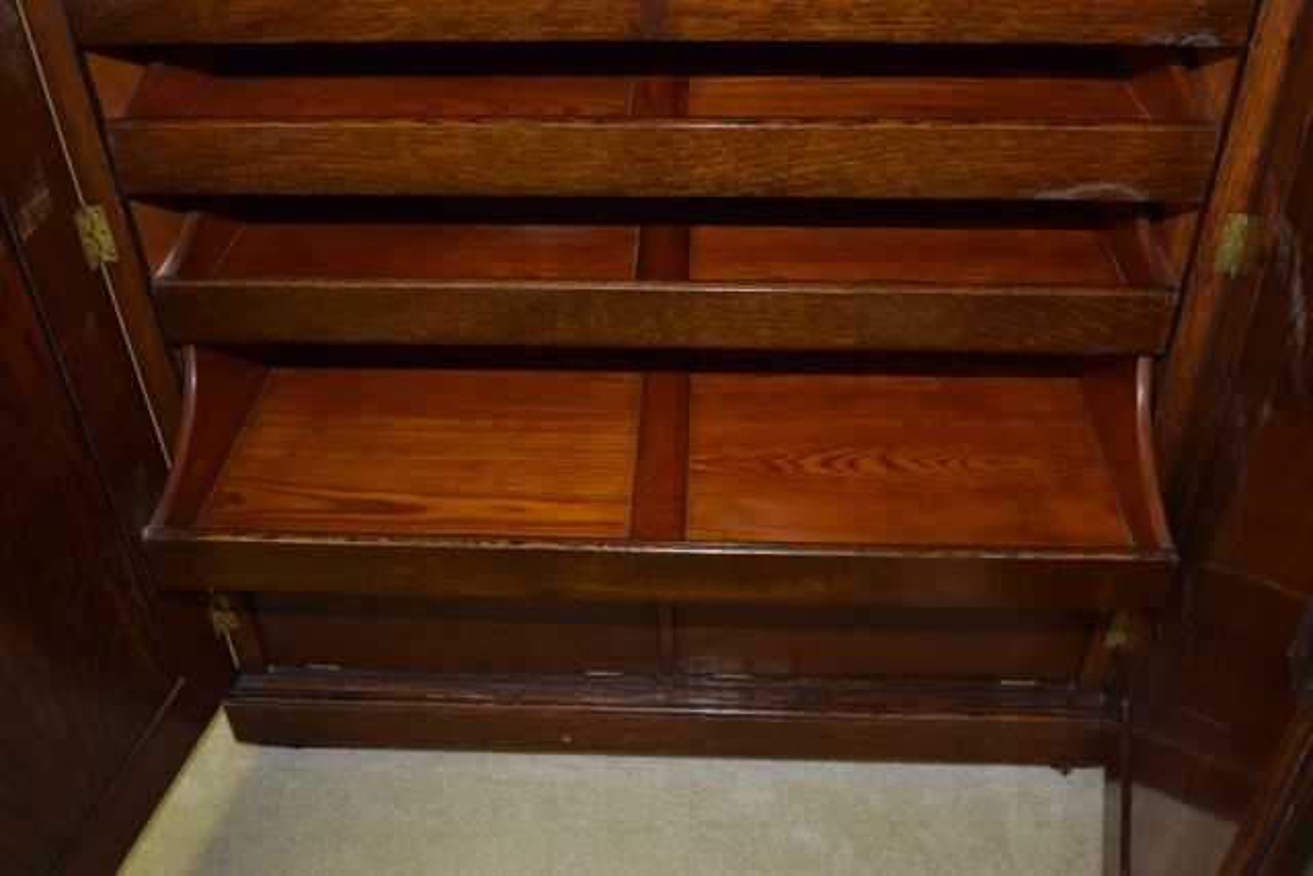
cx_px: 656
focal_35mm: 34
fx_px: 1258
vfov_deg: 38.4
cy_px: 438
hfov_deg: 55.1
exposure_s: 1/125
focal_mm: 23
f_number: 5.6
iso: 800
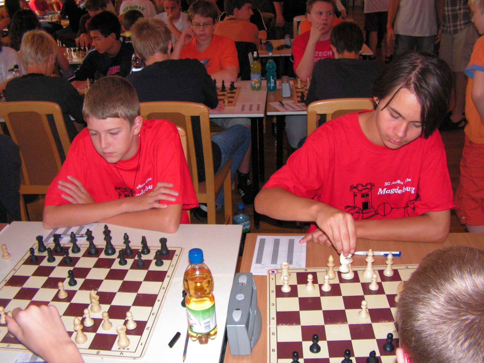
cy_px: 182
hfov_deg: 51.4
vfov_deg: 39.7
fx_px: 503
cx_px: 242
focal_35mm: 36
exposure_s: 1/40
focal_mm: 6
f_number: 3.2
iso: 200
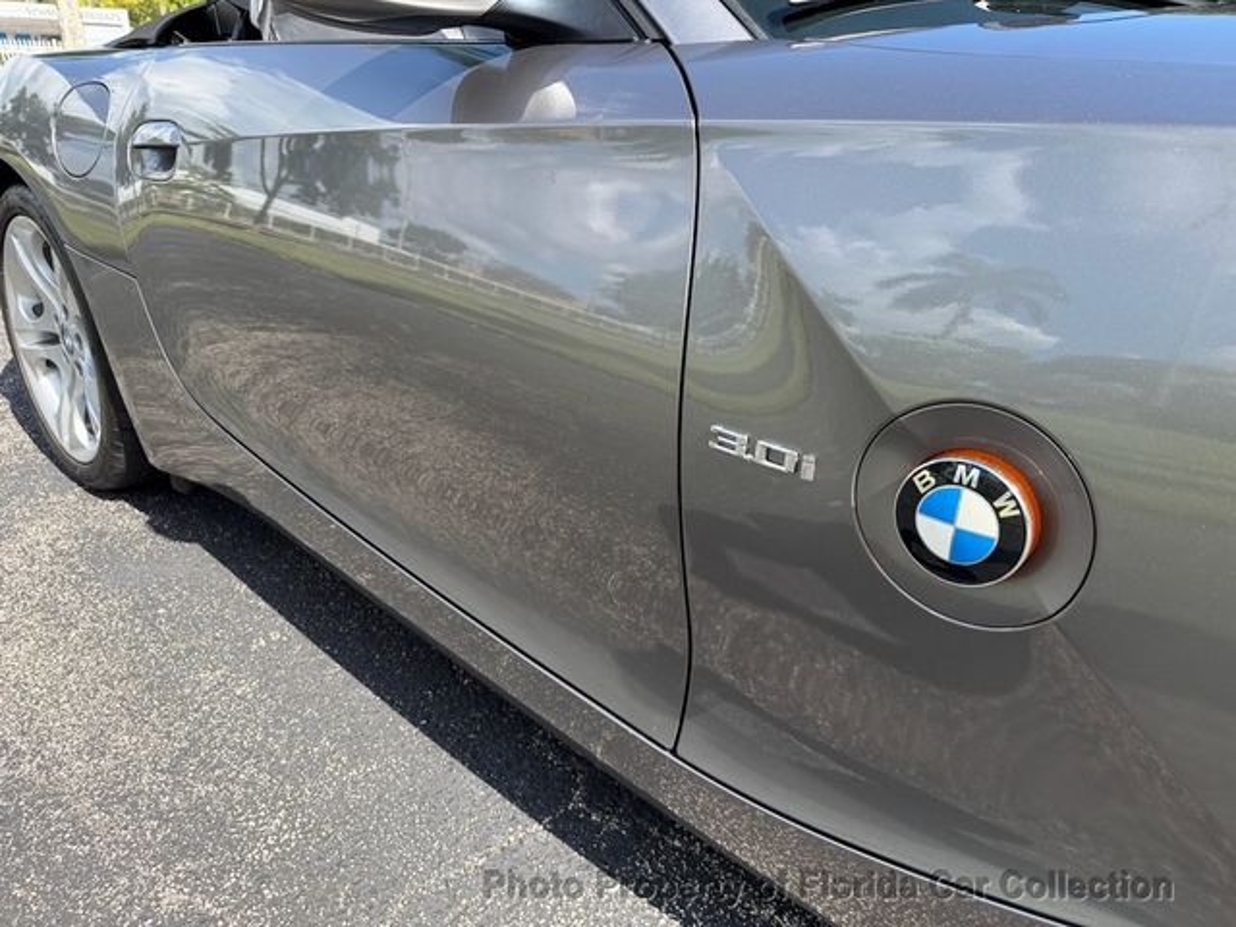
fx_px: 857
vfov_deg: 56.8
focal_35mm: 24
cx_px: 618
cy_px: 464
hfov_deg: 71.6
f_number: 1.78
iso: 80
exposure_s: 1/1211
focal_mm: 6.76
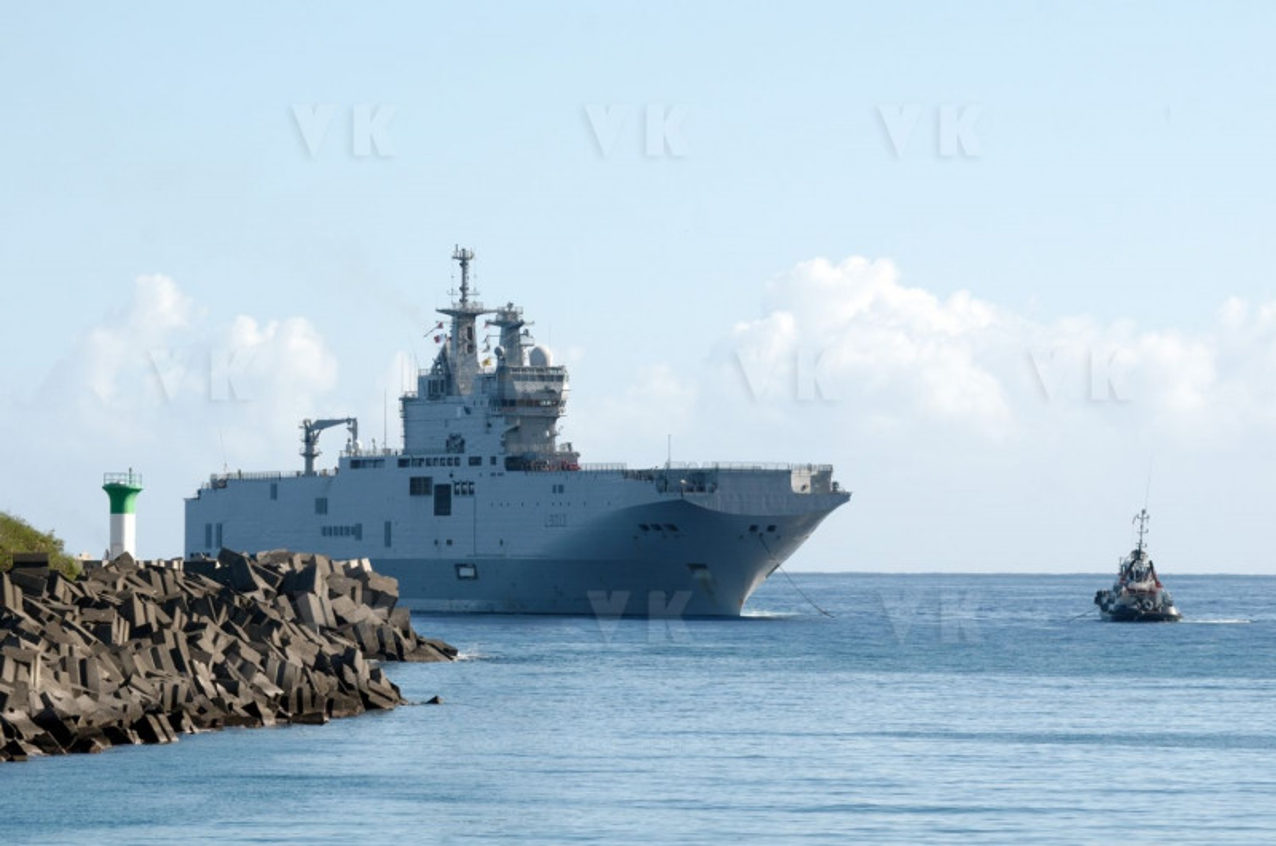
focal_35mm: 218
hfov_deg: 9.5
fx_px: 7694
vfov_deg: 6.3
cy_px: 423
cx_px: 638
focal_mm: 145
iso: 100
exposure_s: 1/400
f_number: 8
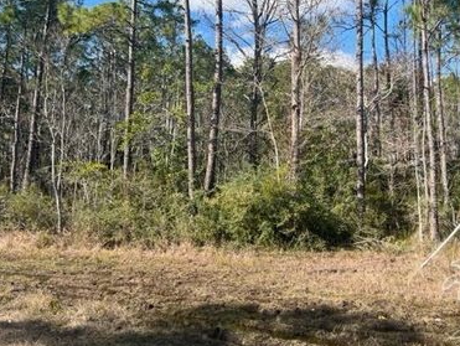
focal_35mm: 35
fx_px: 466
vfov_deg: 40.4
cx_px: 306
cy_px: 126
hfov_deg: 51.6
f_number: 1.5
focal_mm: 5.7
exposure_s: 1/1972
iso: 50
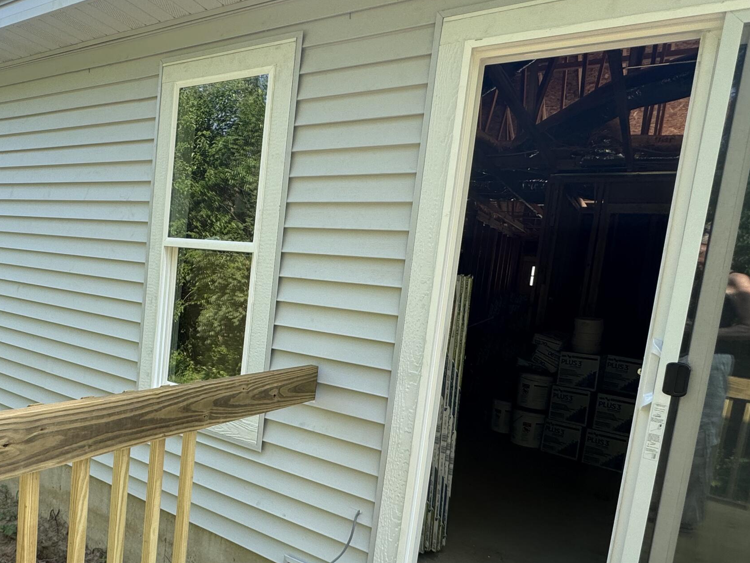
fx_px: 542
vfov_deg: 54.4
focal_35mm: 25
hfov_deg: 68.6
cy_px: 342
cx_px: 296
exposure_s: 1/211
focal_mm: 2.22
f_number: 2.2
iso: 40
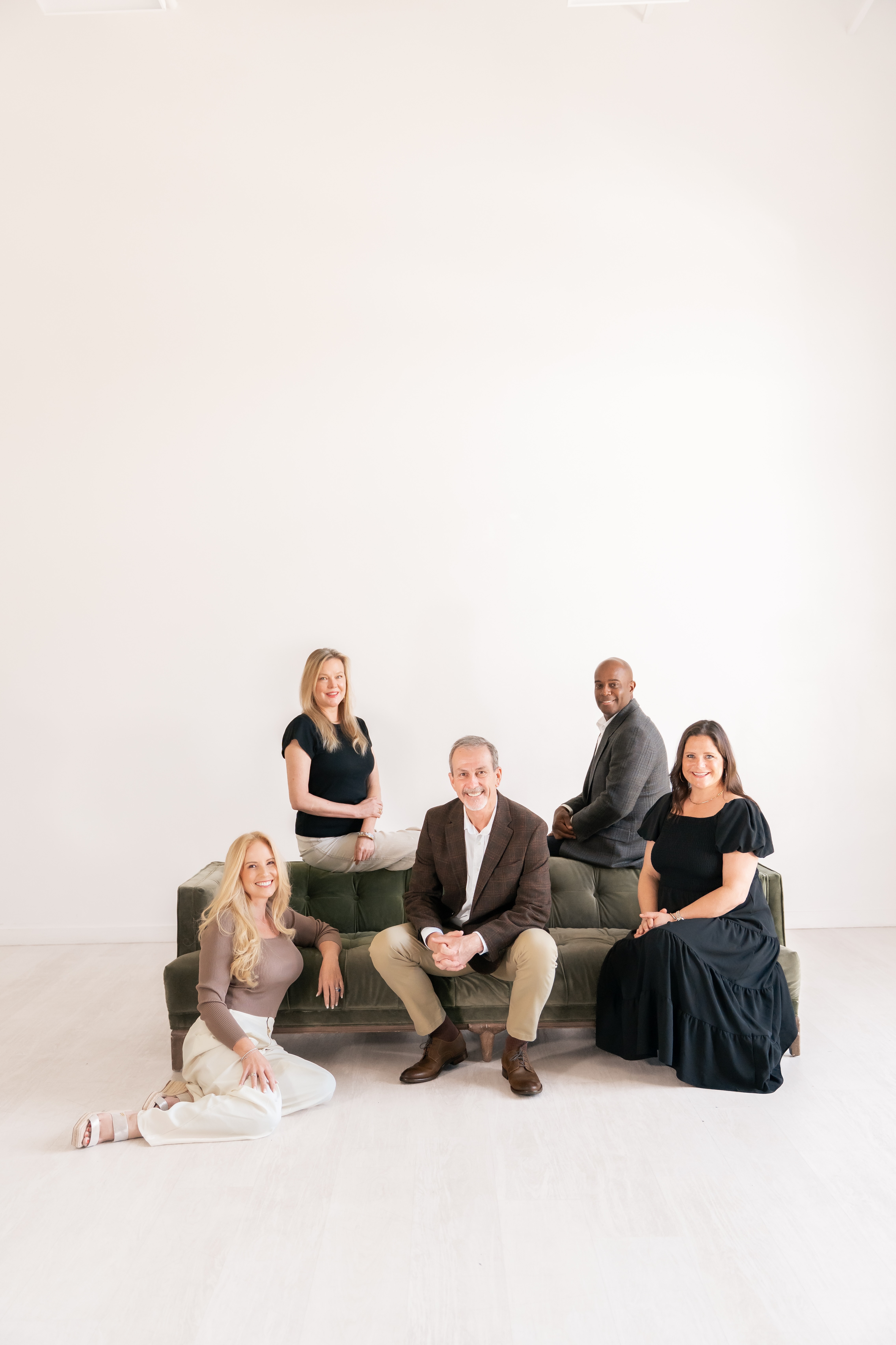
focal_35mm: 32
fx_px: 1213
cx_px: 448
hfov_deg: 40.5
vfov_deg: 58.0
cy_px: 672
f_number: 2.8
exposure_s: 1/400
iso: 1600
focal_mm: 32.5
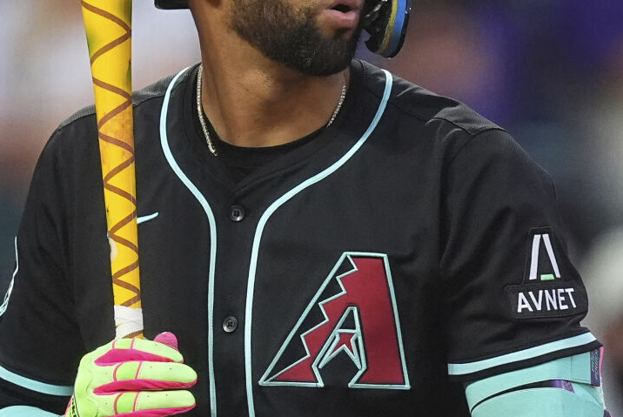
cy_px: 136
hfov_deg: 0.9
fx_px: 38335
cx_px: 117
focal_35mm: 2213
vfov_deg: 0.6
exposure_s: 1/1600
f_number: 4
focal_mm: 600
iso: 4000
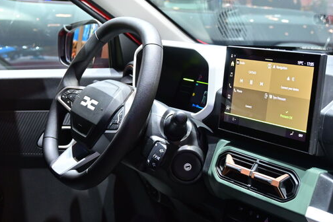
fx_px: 625
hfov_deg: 29.8
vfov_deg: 20.1
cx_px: 184
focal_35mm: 68
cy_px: 121
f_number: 6.3
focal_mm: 37
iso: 800
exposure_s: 1/40
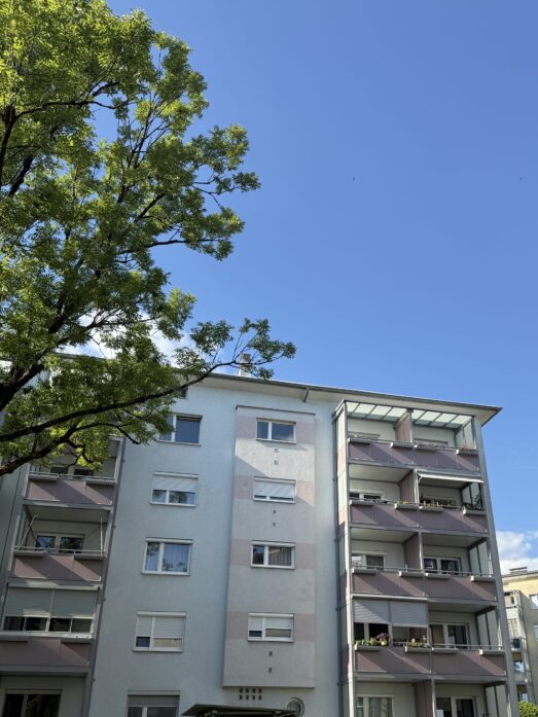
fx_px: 642
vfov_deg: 57.7
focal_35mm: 31
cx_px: 314
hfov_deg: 45.3
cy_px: 440
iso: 80
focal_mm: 6.76
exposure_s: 1/2445
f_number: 1.78
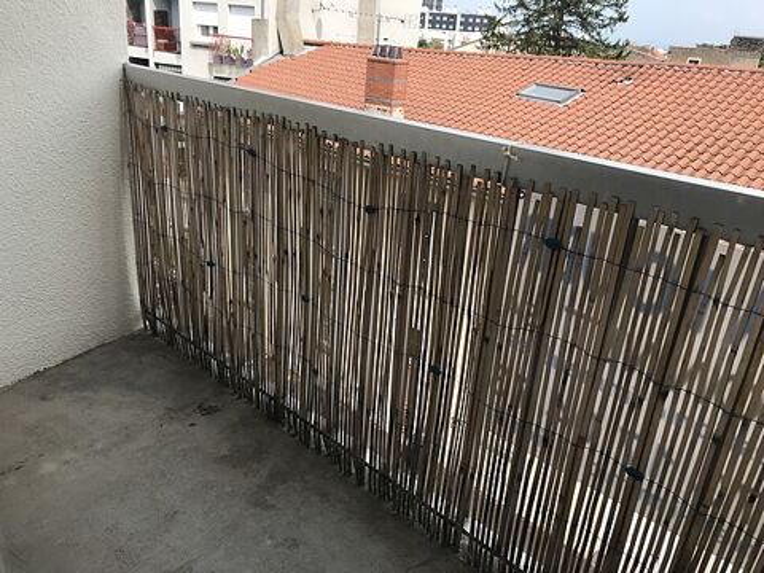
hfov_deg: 63.4
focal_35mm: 28
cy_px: 286
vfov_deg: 49.7
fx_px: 618
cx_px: 382
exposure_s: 1/1041
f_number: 1.8
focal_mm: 3.99
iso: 20
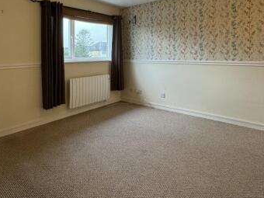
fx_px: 183
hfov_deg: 71.4
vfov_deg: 54.7
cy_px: 55
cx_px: 118
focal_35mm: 24
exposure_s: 1/100
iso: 160
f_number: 2.2
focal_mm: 2.22
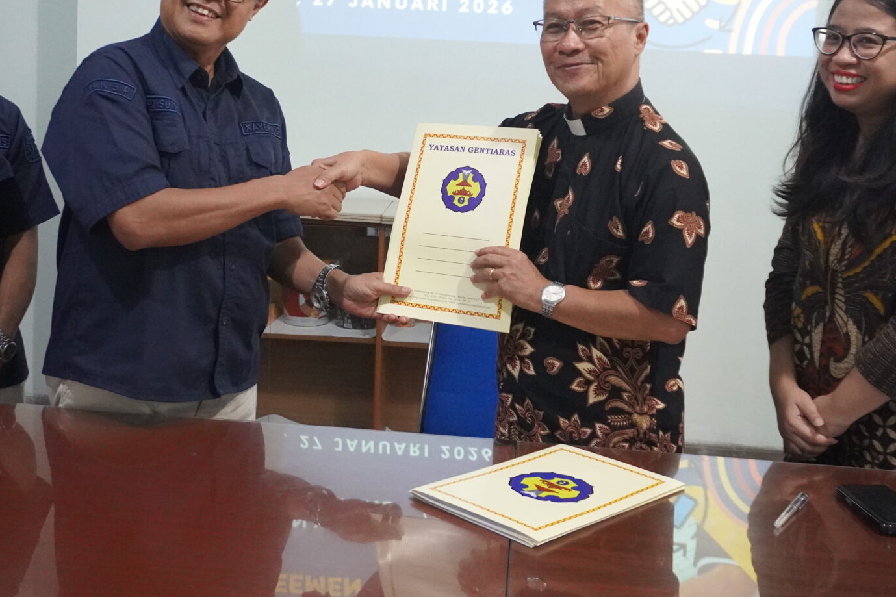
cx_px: 402
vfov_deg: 27.2
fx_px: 1219
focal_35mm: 49
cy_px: 155
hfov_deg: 40.3
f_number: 4
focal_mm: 22
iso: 5000
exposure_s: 1/160
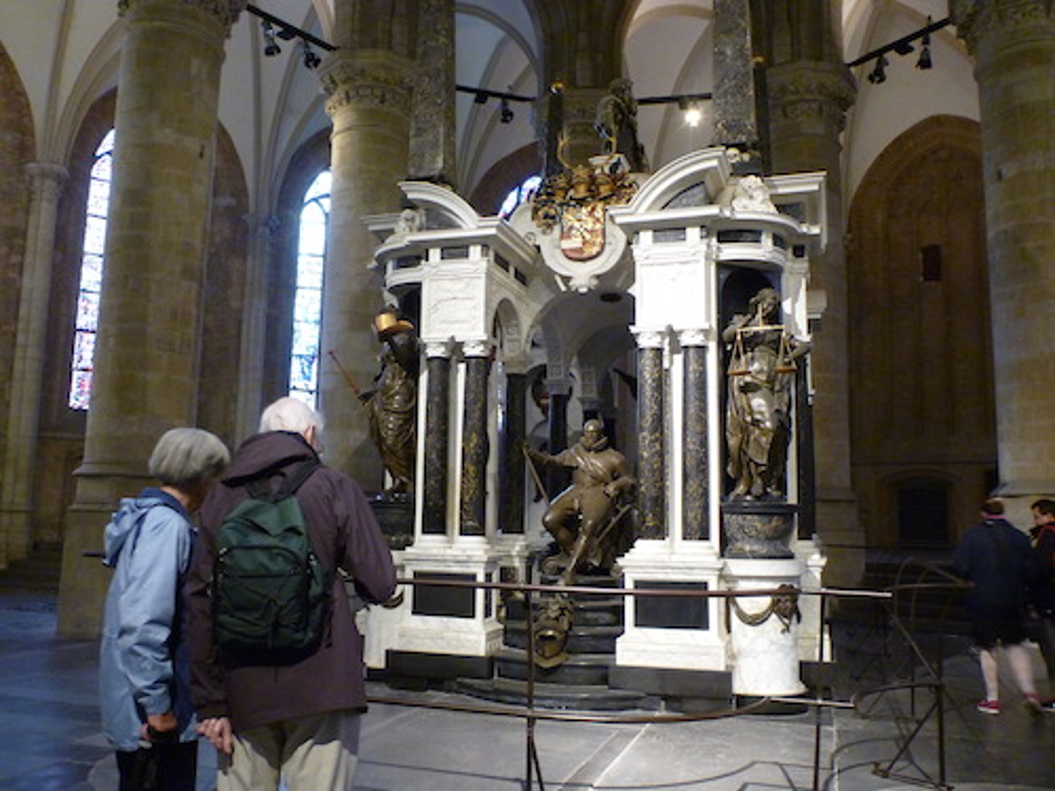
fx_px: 884
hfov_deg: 61.7
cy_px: 396
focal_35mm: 29
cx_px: 528
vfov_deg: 48.2
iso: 400
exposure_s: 1/6
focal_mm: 5.2
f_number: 3.4
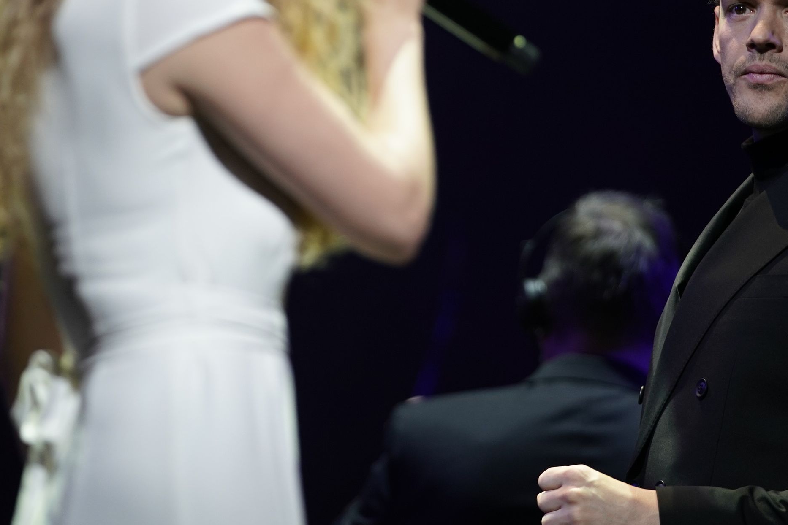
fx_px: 8492
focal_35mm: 388
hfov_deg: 5.3
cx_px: 371
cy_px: 218
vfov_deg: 3.5
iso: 800
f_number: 2.8
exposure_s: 1/320
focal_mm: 181
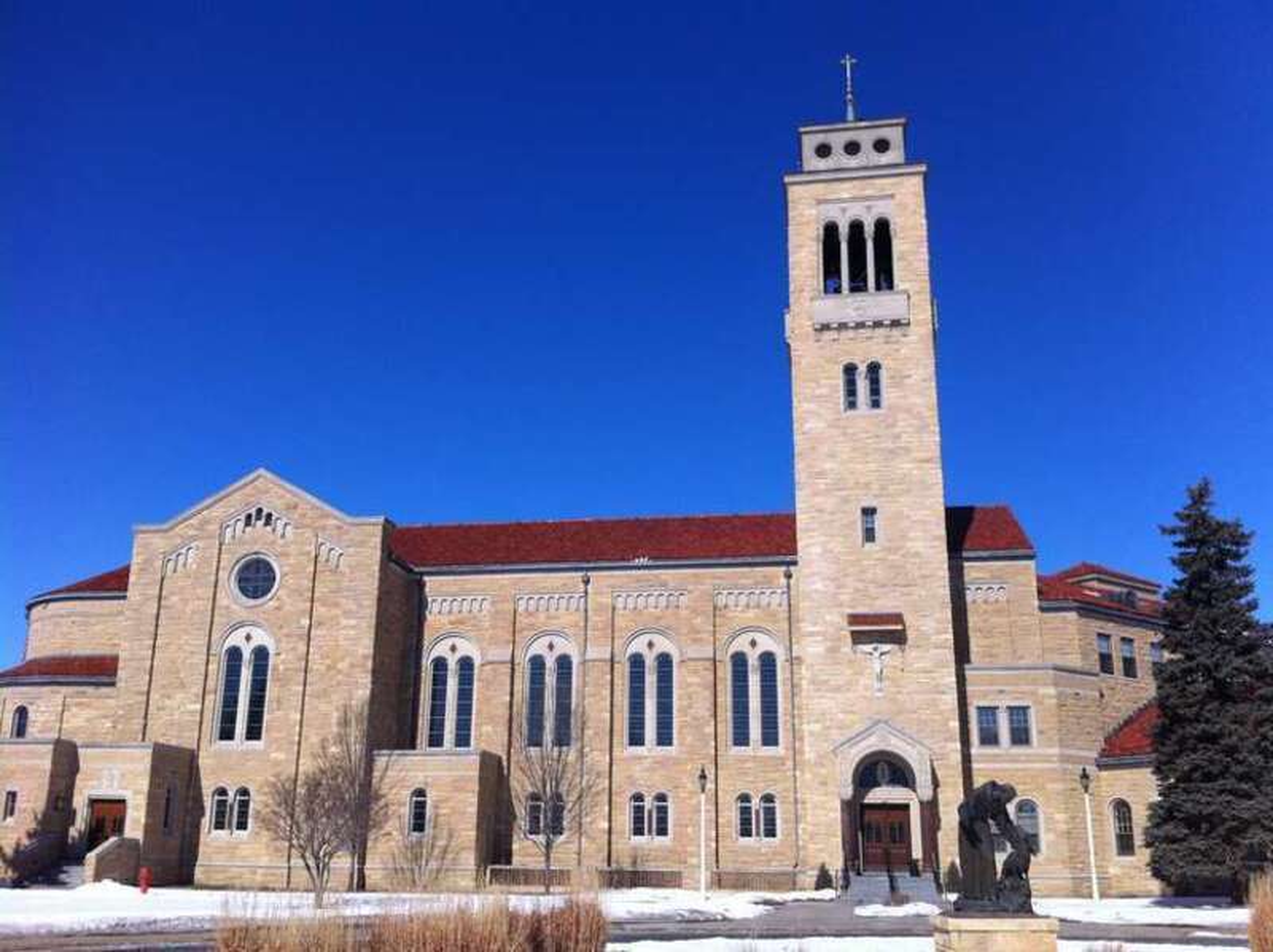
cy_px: 476
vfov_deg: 40.6
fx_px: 1286
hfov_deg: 52.7
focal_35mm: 35
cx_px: 636
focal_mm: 3.85
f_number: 2.8
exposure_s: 1/3016
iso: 80
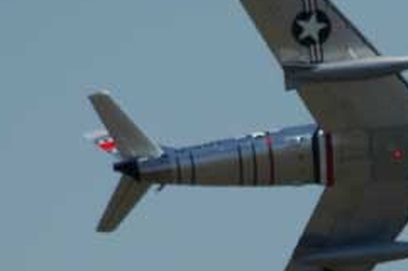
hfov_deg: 1.4
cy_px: 263
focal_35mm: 1494
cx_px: 364
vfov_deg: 0.9
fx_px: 16909
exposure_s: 1/1500
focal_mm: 300
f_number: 5.6
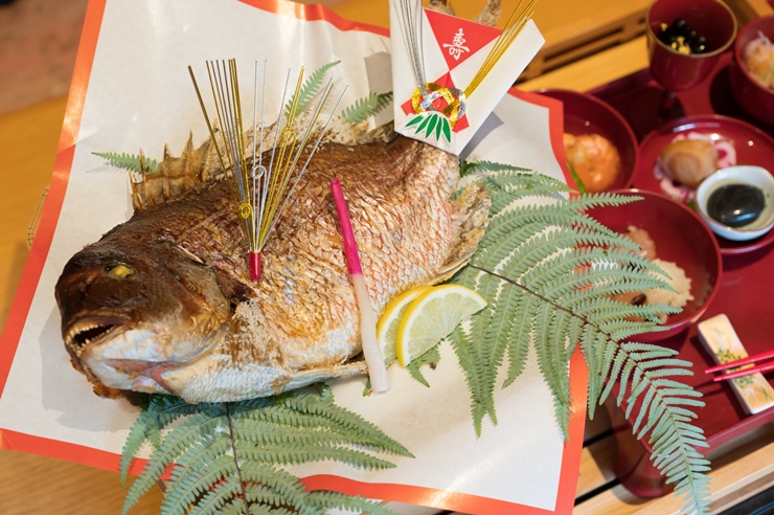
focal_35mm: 60
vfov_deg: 22.6
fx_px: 1289
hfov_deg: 33.4
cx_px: 387
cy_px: 258
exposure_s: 1/80
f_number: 5.6
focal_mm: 60
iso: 1600
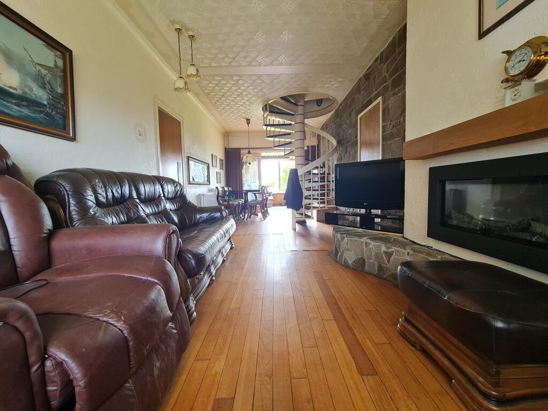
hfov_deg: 106.2
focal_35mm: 13
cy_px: 206
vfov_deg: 89.9
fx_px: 206
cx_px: 274
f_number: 2.2
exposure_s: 1/50
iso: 250
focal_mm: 2.2
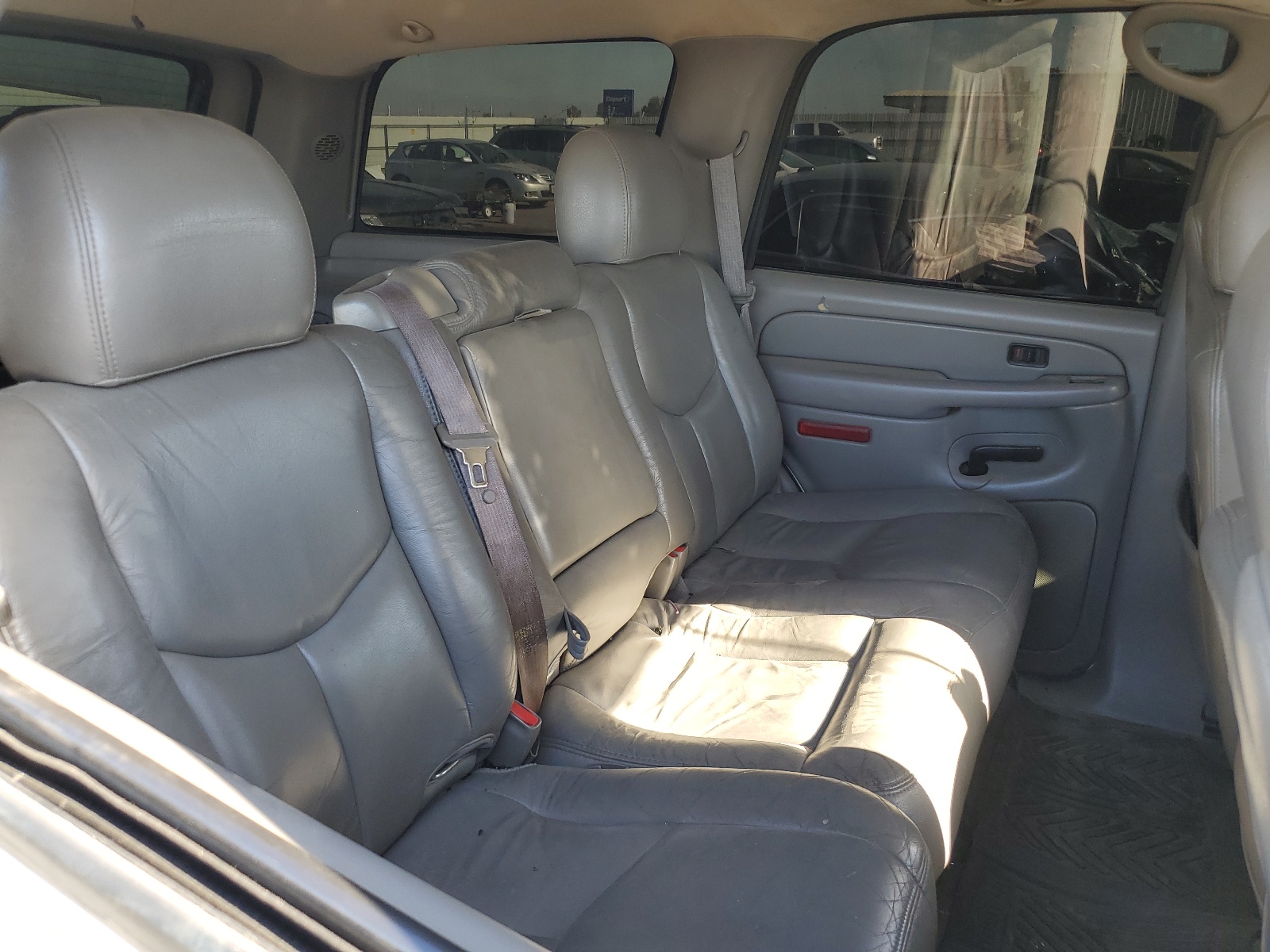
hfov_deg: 67.3
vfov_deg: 53.1
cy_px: 476
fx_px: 954
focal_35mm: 26
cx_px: 635
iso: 50
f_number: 1.5
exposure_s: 1/189
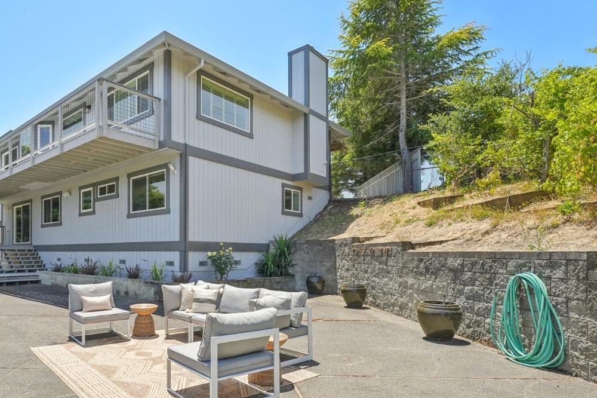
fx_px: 348
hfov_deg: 77.5
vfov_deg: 59.3
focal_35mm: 21
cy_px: 220
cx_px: 181
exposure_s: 1/1600
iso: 800
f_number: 8
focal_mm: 14
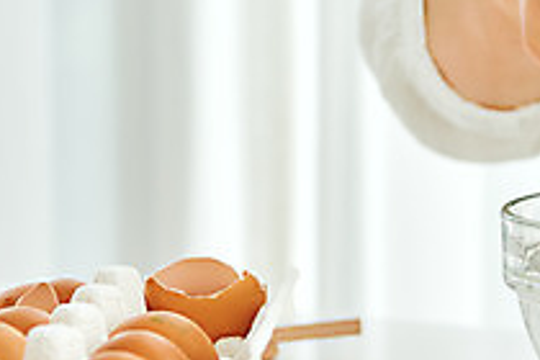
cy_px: 118
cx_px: 631
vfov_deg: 6.9
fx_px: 3000
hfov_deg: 10.1
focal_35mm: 200
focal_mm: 70
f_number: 5
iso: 500
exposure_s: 1/160
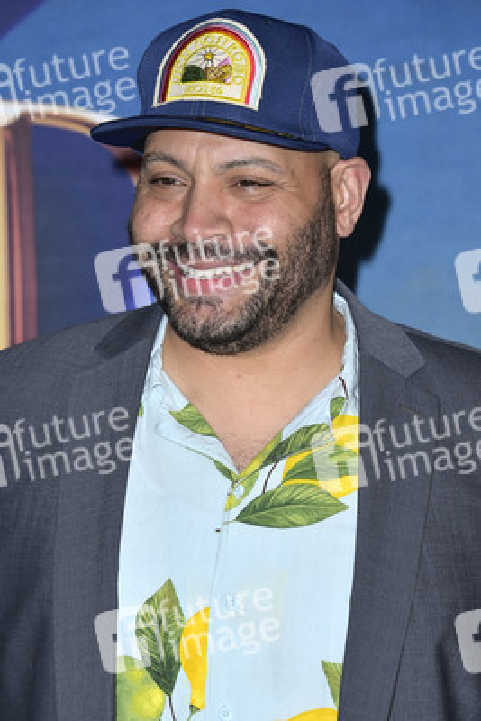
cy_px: 360
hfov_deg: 9.2
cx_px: 240
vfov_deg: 13.7
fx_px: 3003
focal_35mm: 150
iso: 320
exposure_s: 1/250
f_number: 6.3
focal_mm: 150
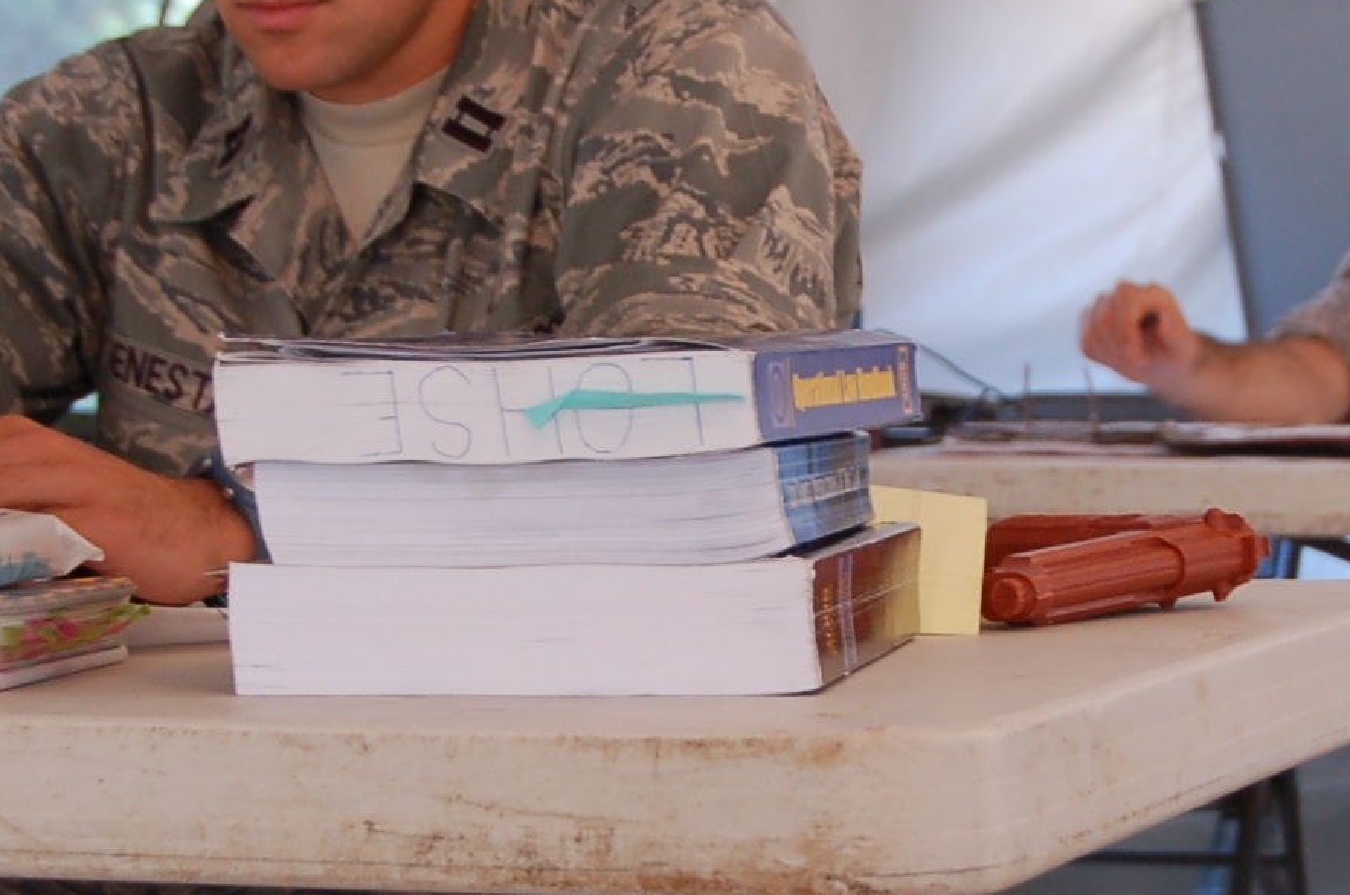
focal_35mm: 130
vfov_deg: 10.5
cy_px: 511
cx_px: 911
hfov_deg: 15.8
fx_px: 4867
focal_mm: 34
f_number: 4.2
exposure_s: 1/30
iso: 400
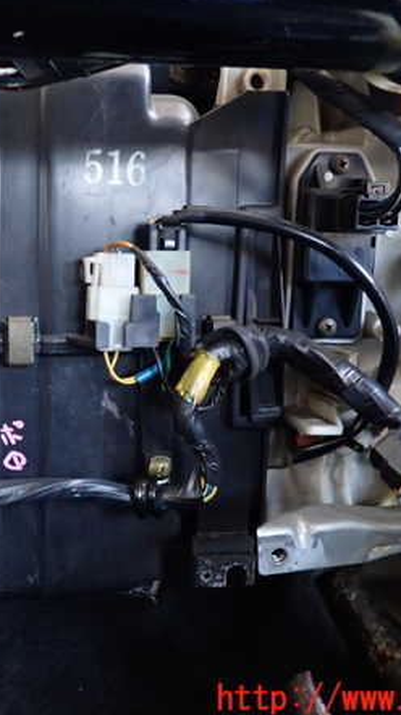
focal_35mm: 37
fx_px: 701
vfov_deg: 54.0
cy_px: 356
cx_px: 97
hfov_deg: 31.3
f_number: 2
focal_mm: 4.5
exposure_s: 1/30
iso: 400
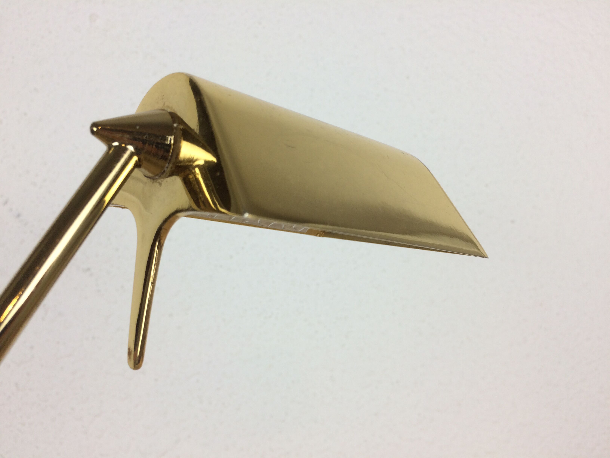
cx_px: 305
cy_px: 229
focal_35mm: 29
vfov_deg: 48.2
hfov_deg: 61.7
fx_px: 511
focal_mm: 4.15
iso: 40
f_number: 2.2
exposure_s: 1/100
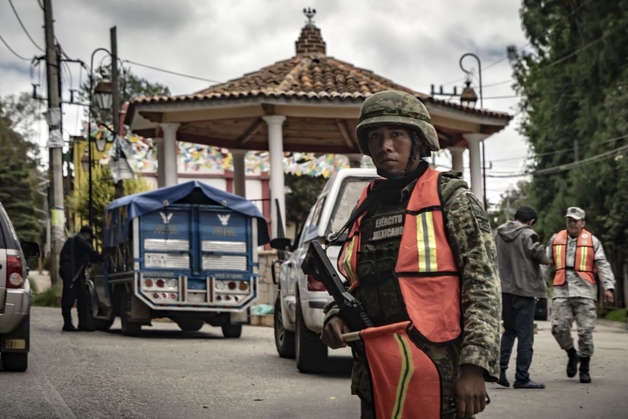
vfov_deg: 12.5
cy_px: 210
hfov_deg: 18.6
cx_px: 314
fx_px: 1919
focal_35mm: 110
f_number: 8
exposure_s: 1/500
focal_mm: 110
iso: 400
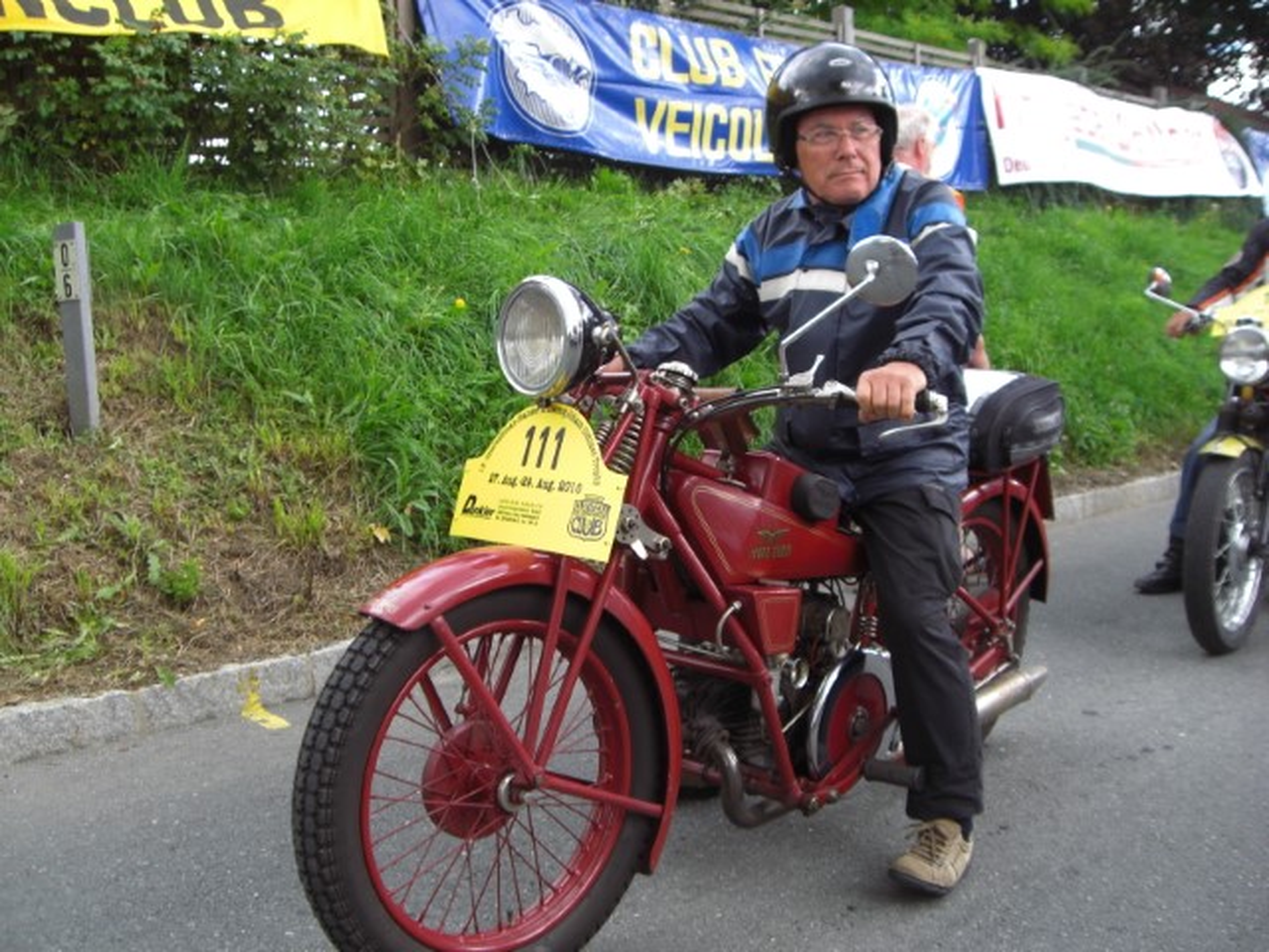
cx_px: 634
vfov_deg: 37.7
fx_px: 1393
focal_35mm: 38
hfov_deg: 49.0
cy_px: 476
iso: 64
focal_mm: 6.2
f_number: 2.7
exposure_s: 1/100
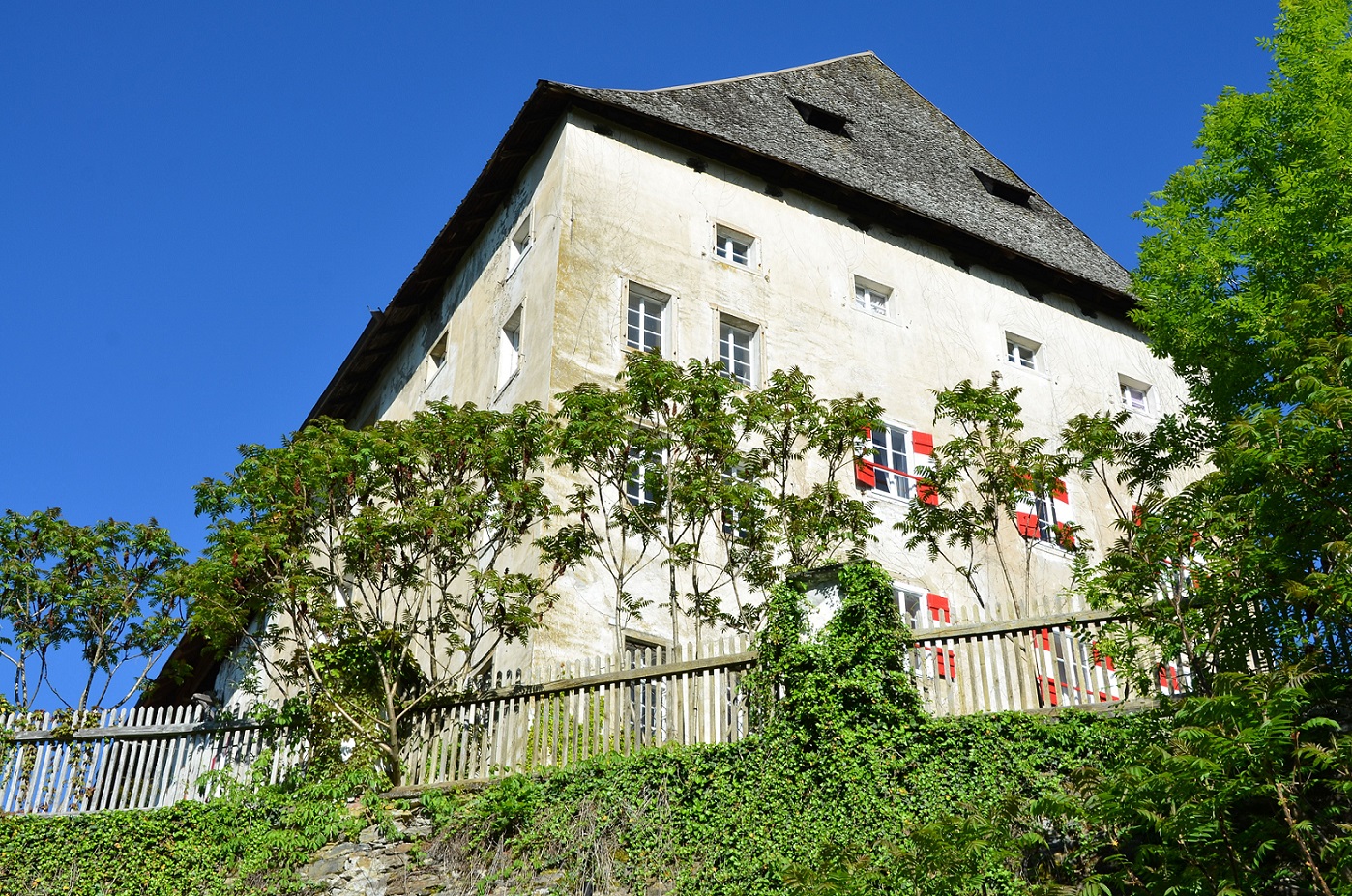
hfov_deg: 42.4
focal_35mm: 46
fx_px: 1743
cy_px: 448
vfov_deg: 28.8
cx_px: 676
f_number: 11
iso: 140
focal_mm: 31
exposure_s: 1/160
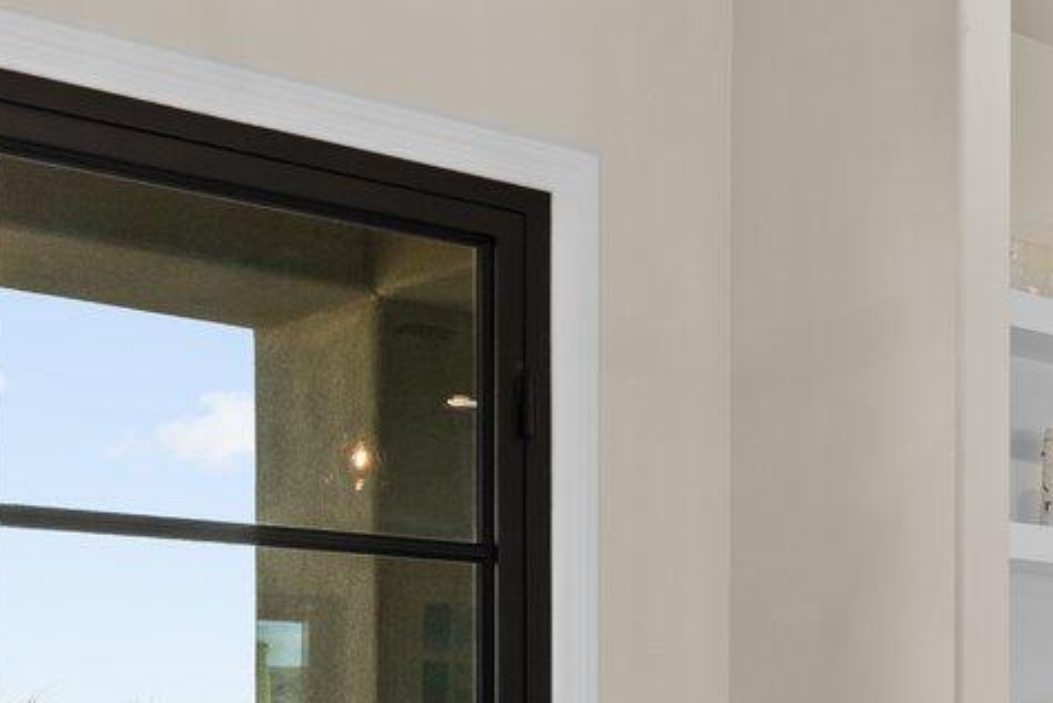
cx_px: 1499
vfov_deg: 18.5
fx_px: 2082
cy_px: 768
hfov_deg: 23.7
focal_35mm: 71
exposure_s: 1/13
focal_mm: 16.5
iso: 400
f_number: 8
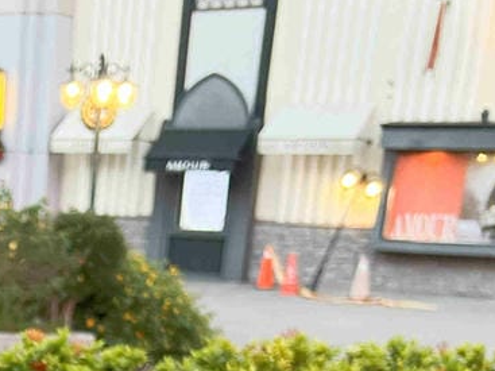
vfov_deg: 15.9
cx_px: -169
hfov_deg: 20.7
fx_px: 1215
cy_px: 559
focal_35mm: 85
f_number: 1.5
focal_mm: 5.7
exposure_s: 1/60
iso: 160
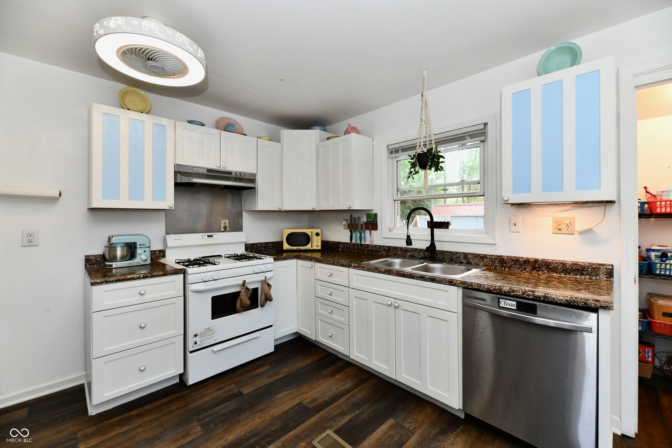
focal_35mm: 14
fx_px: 261
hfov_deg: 104.3
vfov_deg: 81.2
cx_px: 336
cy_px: 224
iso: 640
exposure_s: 1/60
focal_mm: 14
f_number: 6.3
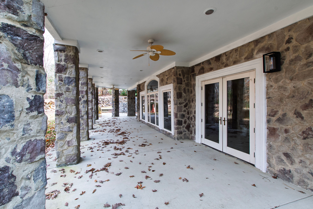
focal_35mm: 15
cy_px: 104
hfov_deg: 100.4
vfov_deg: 77.3
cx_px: 156
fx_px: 130
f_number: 8
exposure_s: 1/40
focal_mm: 10
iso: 200
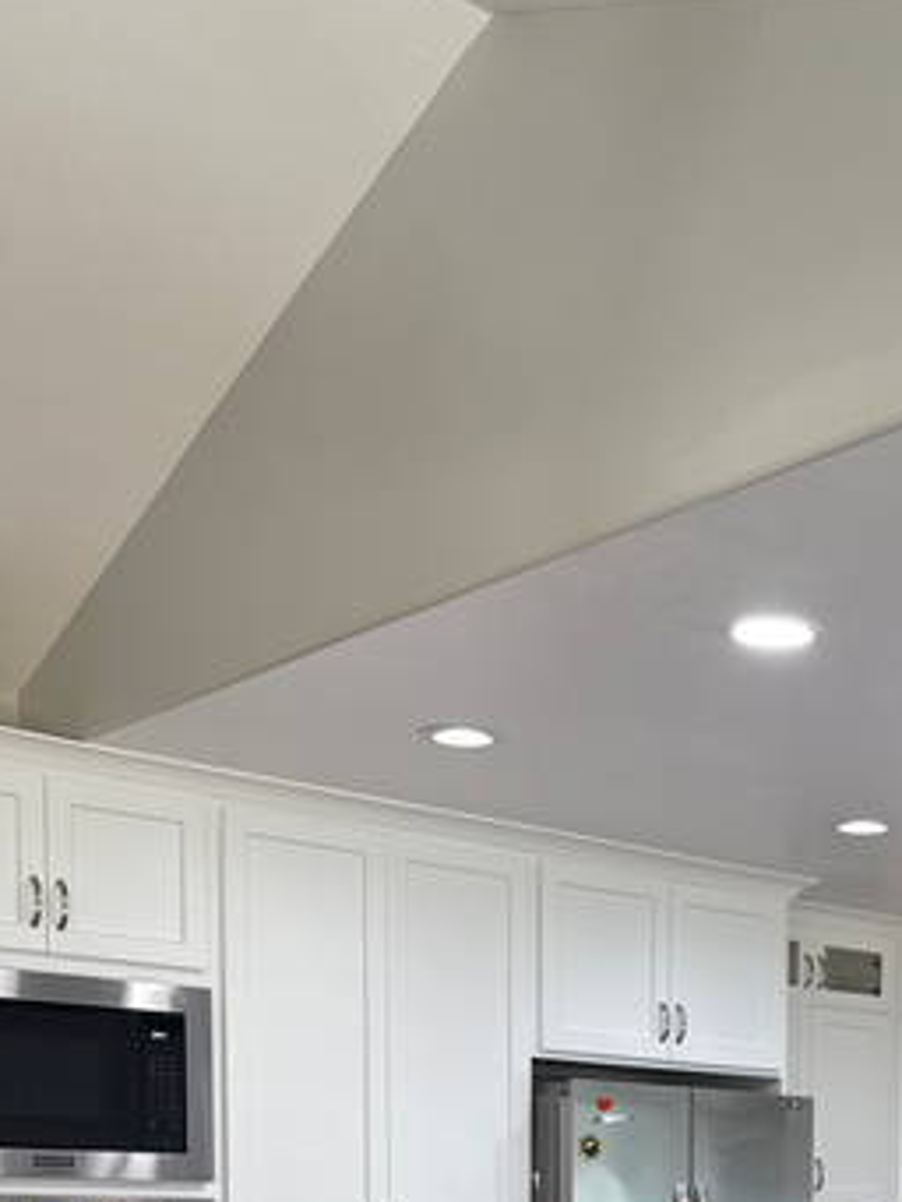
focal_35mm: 54
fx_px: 1875
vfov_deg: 31.4
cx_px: 860
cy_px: 1336
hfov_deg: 25.9
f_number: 1.78
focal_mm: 6.76
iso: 160
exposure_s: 1/228
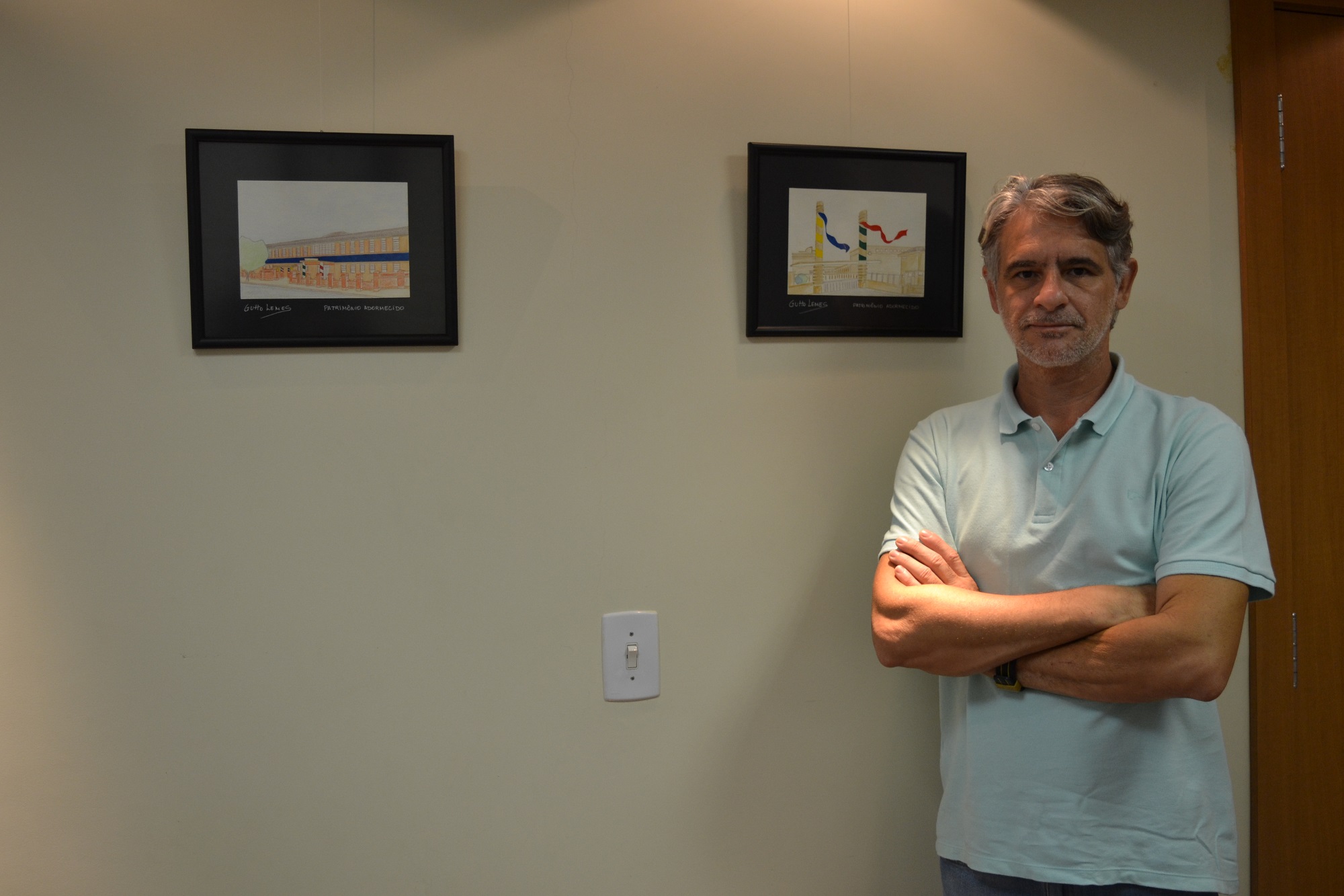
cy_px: 448
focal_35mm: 34
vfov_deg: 38.4
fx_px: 1288
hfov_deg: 55.1
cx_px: 672
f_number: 3.8
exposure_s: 1/60
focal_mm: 23
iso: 500
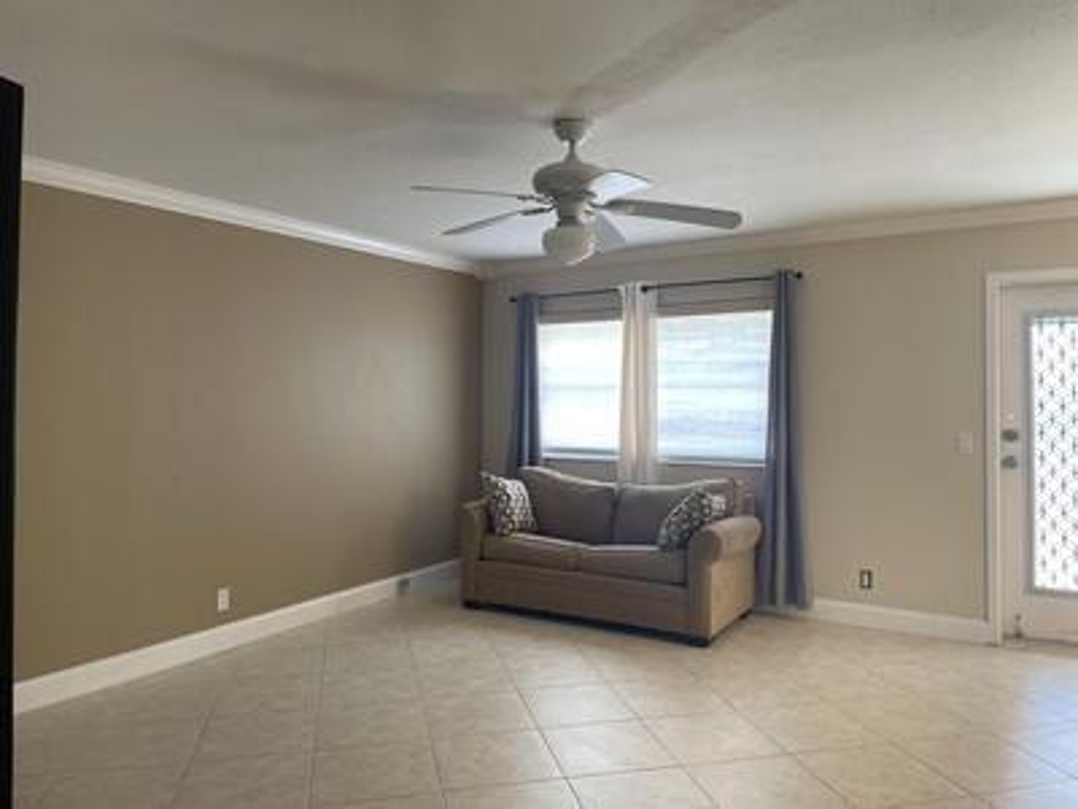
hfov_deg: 67.3
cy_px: 404
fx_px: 810
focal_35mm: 26
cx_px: 539
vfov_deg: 53.1
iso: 125
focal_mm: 4.2
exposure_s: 1/120
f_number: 1.6
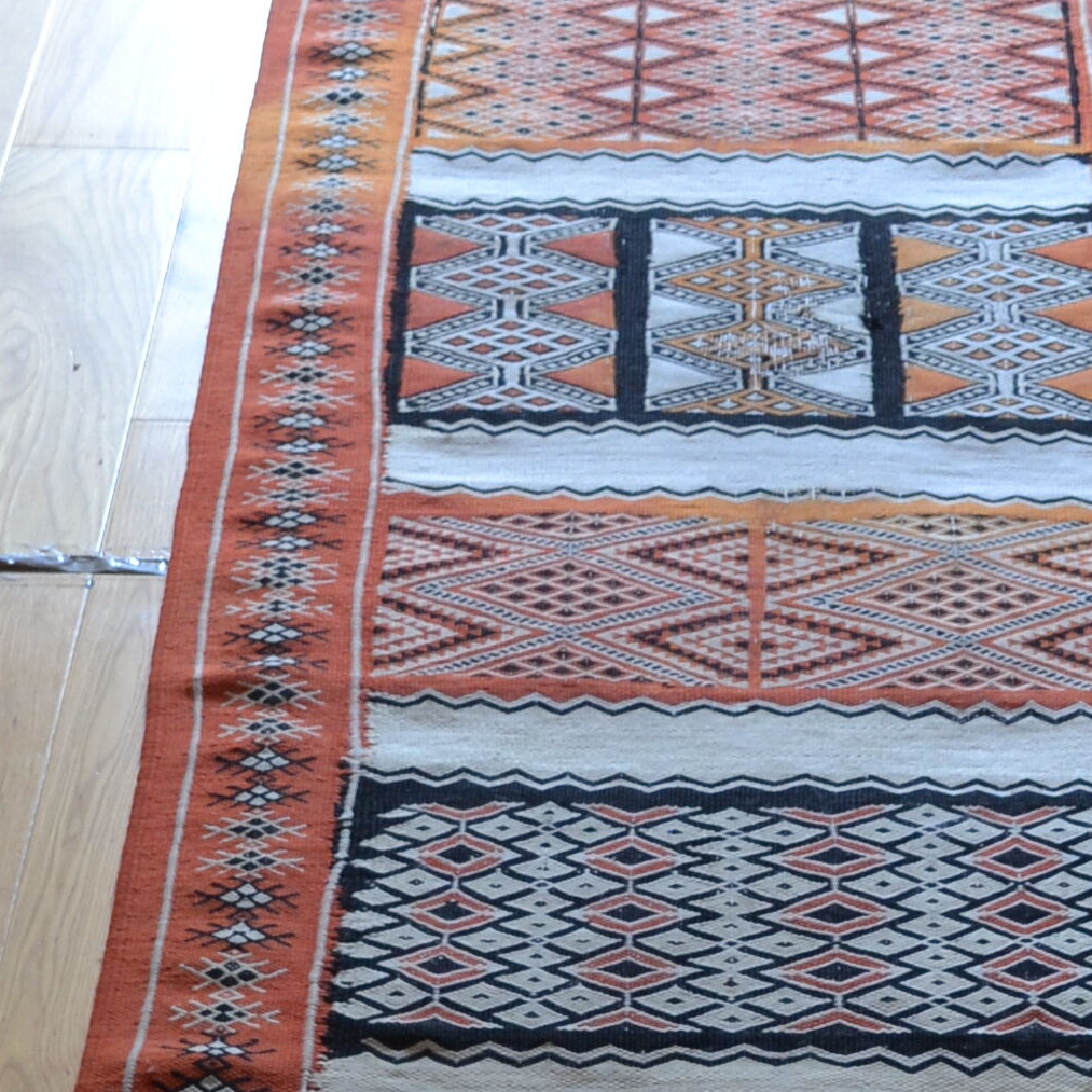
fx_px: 4140
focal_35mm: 116
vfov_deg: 14.8
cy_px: 1074
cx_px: 391
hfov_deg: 15.0
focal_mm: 20
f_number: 3.8
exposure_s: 1/15
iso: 400
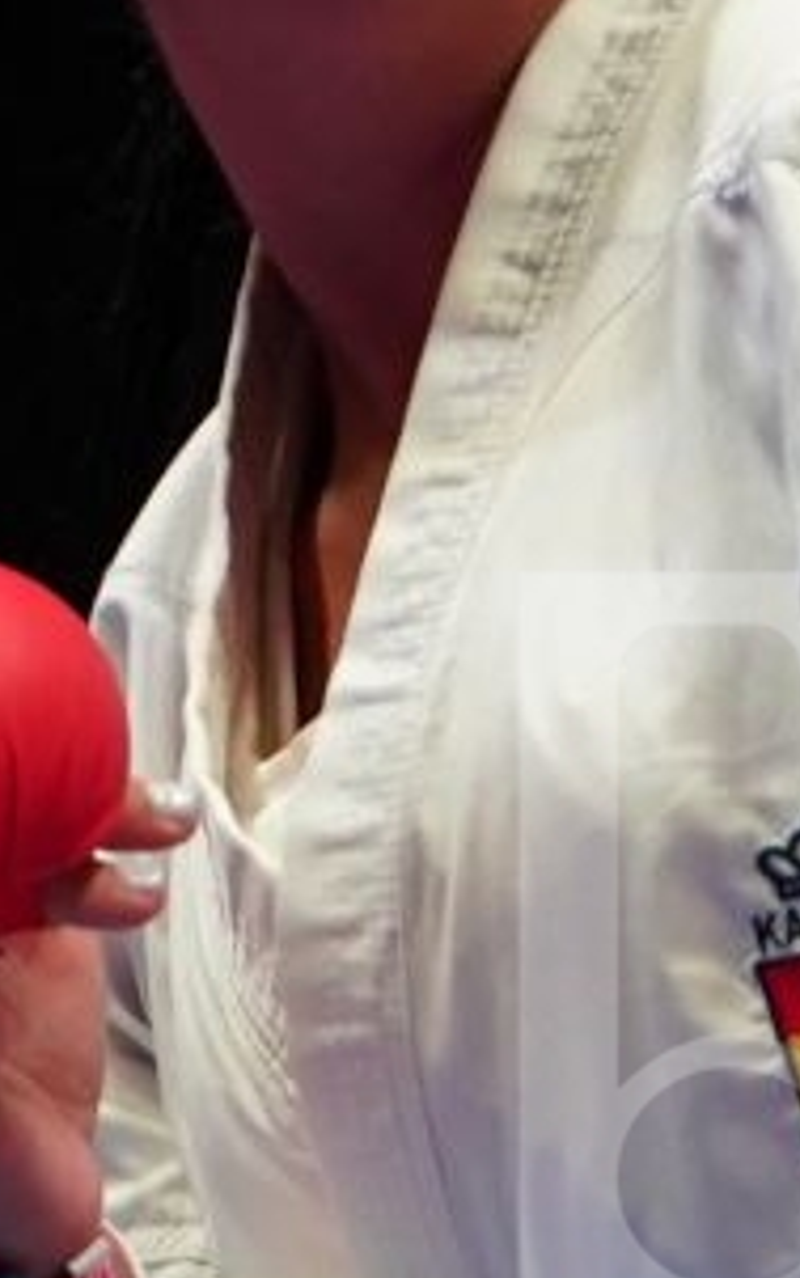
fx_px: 60501
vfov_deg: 1.2
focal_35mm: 1736
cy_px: -546
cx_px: 914
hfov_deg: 0.8
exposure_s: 1/1000
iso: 1600
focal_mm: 191
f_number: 2.8
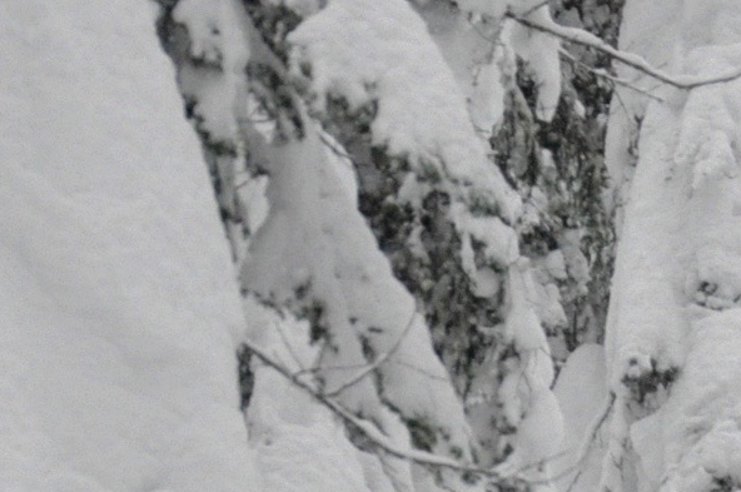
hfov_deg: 3.6
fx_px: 11716
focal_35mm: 570
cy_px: 1073
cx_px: 928
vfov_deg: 2.4
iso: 800
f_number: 7.1
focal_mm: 70
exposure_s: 1/800
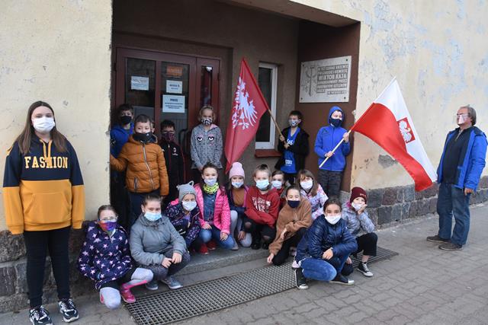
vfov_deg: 48.0
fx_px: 366
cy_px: 162
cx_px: 244
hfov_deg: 67.4
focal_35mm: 27
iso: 800
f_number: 6.3
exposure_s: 1/160
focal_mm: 18
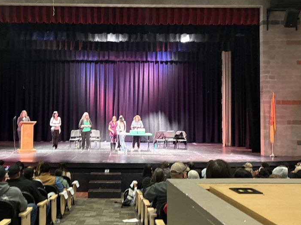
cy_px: 104
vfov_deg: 37.7
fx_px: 330
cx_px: 120
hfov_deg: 48.7
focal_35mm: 38
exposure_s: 1/30
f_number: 1.6
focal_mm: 5.96
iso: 640
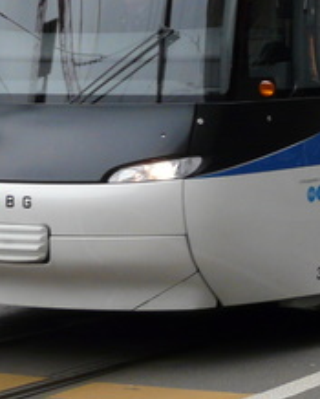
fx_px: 2481
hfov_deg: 7.4
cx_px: 283
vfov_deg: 9.1
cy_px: -51
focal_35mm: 210
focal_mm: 7.7
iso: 100
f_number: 3.2
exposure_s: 1/125
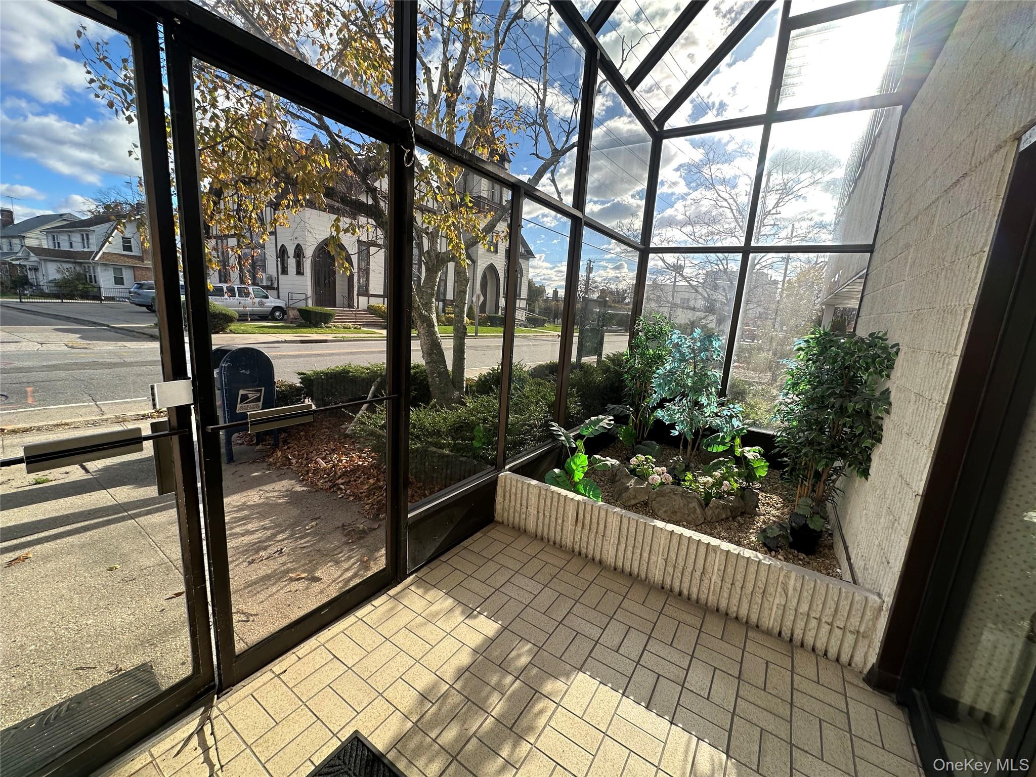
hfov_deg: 102.1
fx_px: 419
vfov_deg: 85.7
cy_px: 388
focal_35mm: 14
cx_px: 518
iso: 40
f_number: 2.2
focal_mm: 2.22
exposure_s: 1/350
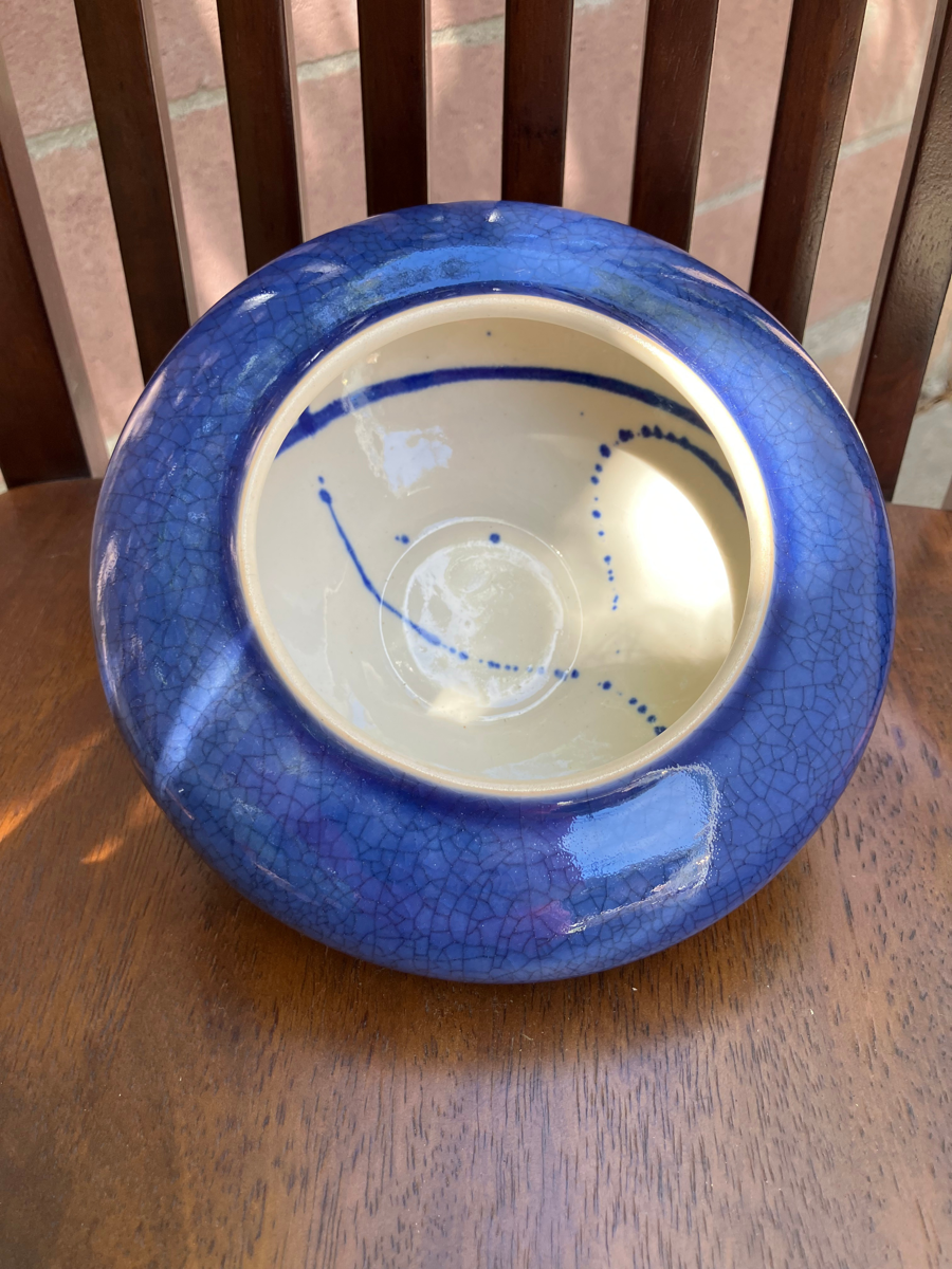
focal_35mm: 28
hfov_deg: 49.7
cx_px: 476
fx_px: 1027
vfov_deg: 63.4
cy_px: 634
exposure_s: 1/121
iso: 25
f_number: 1.8
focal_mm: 3.99
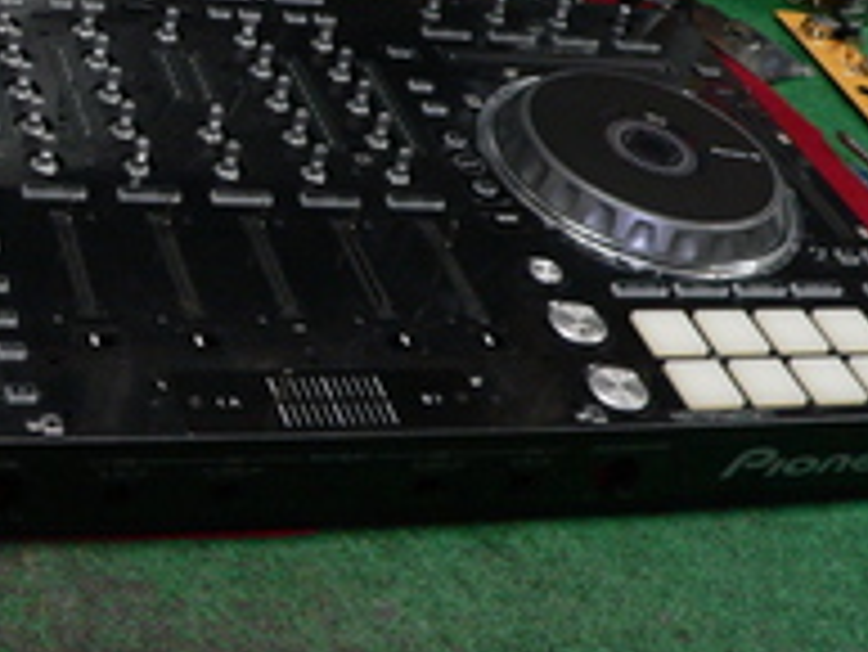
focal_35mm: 71
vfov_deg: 20.3
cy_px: 47
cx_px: 193
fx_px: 1781
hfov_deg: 26.9
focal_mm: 6
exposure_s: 1/30
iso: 200
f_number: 2.8
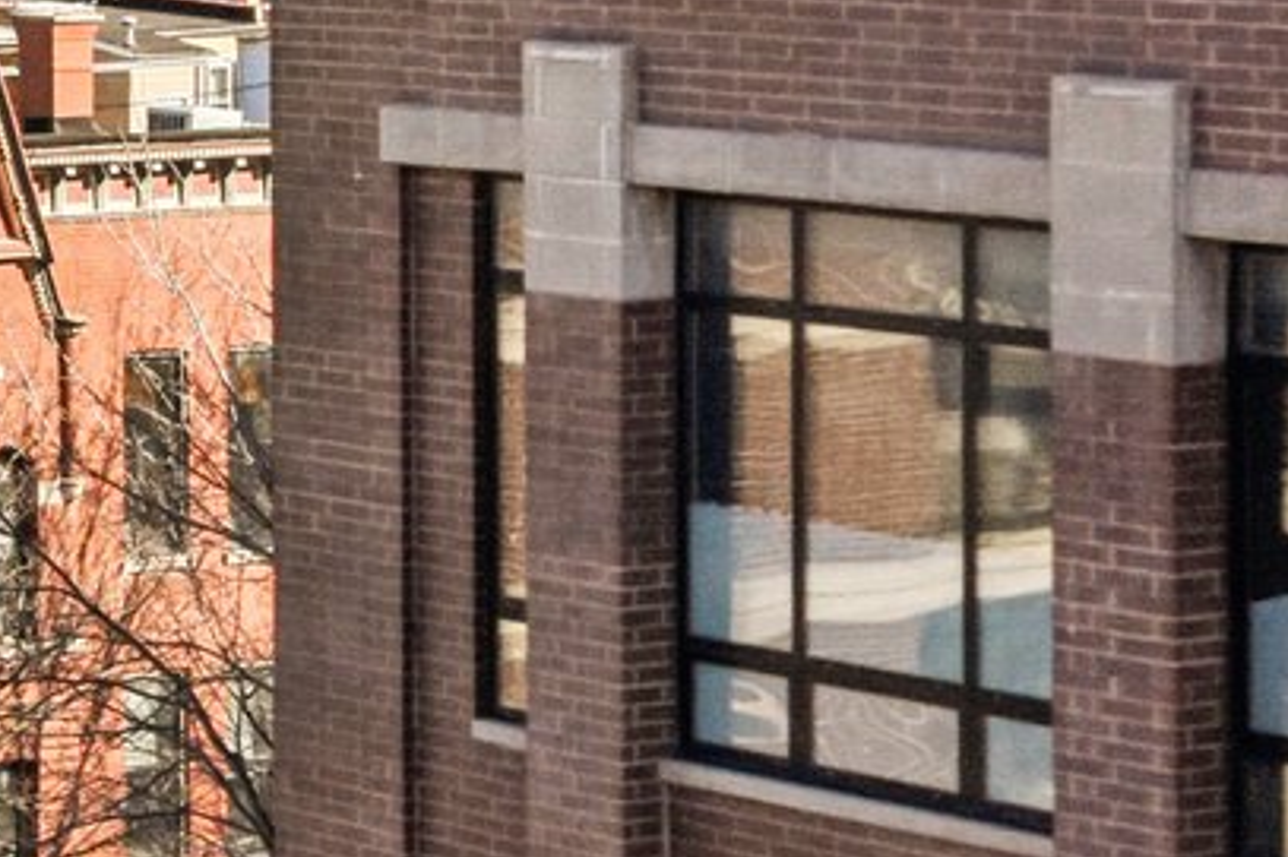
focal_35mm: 151
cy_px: -255
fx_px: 5400
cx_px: -1946
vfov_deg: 8.9
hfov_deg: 11.1
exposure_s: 1/1600
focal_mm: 20
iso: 500
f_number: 8
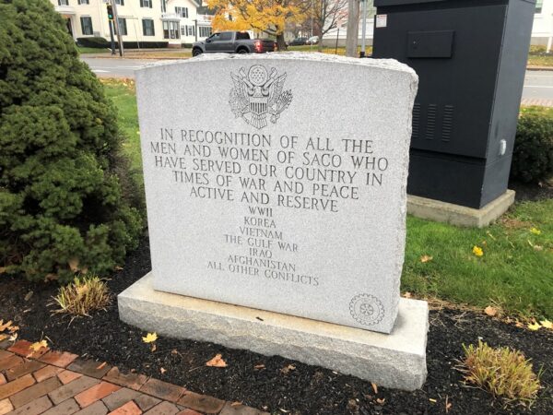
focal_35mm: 28
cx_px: 276
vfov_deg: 49.7
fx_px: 447
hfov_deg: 63.4
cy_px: 208
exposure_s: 1/20
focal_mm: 3.99
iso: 40
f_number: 1.8
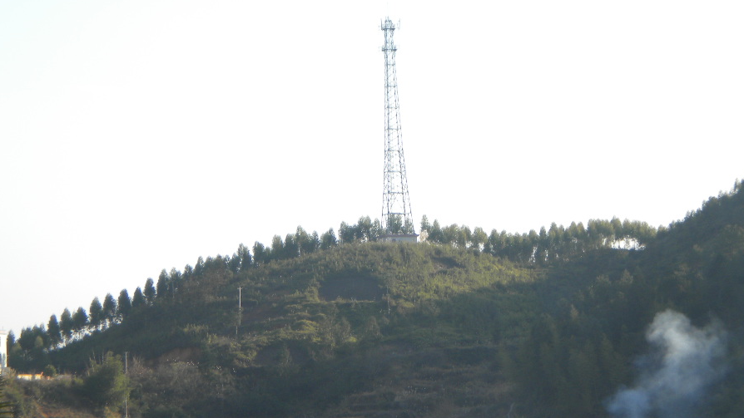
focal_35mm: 131
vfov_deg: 9.3
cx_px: 396
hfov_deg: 16.4
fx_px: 2585
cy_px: 281
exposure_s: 1/168
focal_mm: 18.9
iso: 80
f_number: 5.9
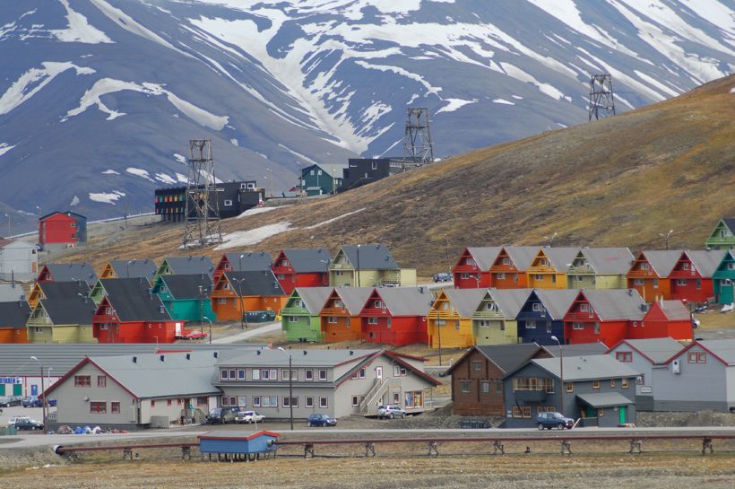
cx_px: 368
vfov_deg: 7.0
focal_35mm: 195
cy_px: 244
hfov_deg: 10.6
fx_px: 3977
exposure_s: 1/350
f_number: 5
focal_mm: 130
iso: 125
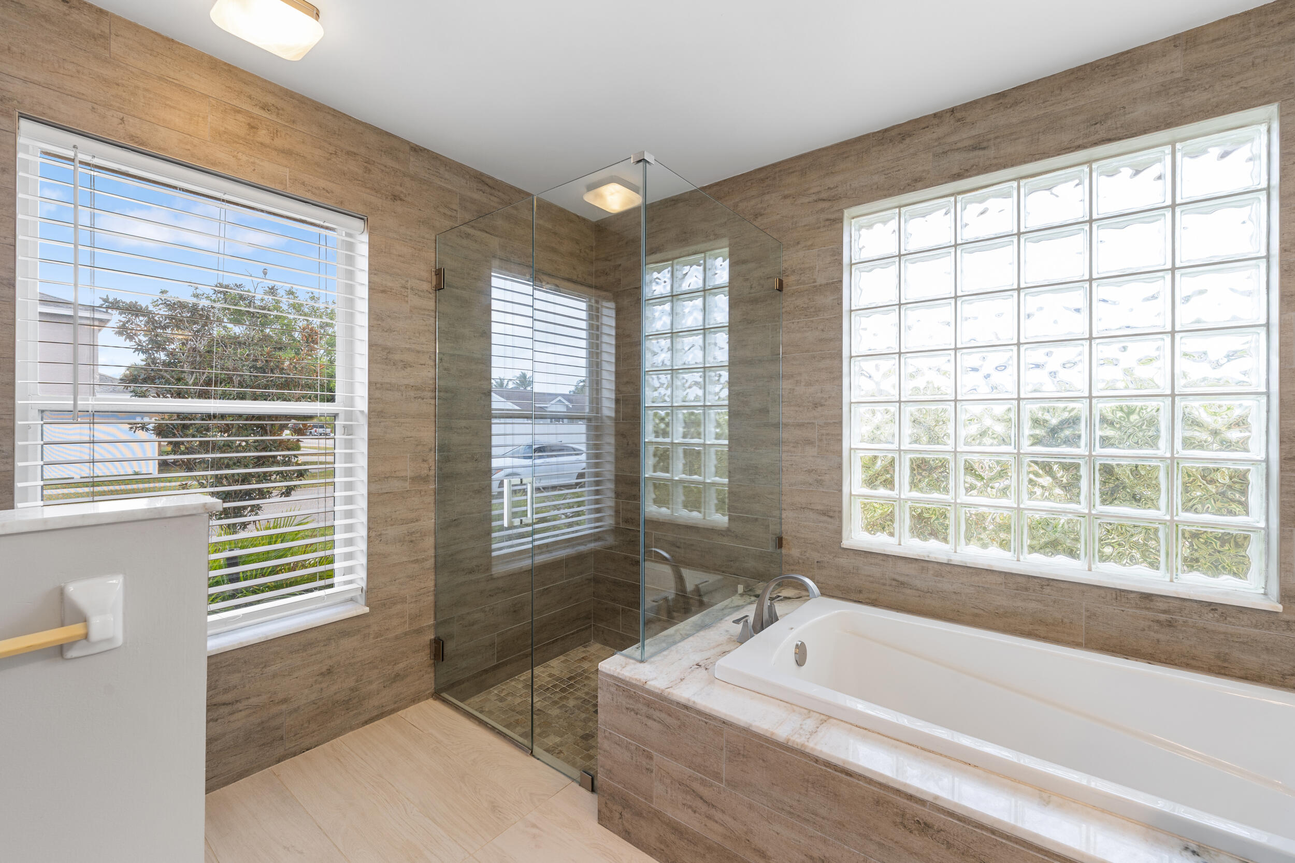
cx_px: 648
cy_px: 432
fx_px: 504
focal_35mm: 14
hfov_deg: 104.3
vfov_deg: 81.2
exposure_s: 1/4
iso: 250
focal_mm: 14
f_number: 9
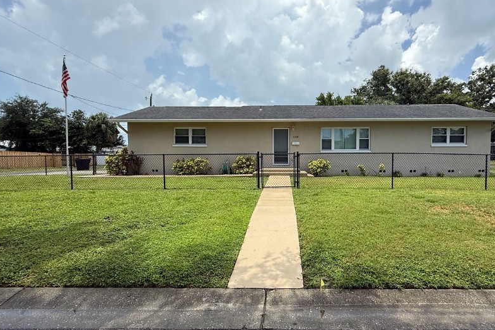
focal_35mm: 19
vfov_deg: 64.5
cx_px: 284
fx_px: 261
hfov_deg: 86.3
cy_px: 167
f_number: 2.2
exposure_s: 1/1848
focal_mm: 2.22
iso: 50
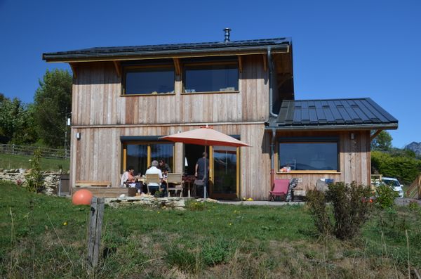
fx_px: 437
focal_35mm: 38
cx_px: 210
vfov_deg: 35.3
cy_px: 140
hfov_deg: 51.4
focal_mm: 25
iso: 180
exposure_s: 1/250
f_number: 8
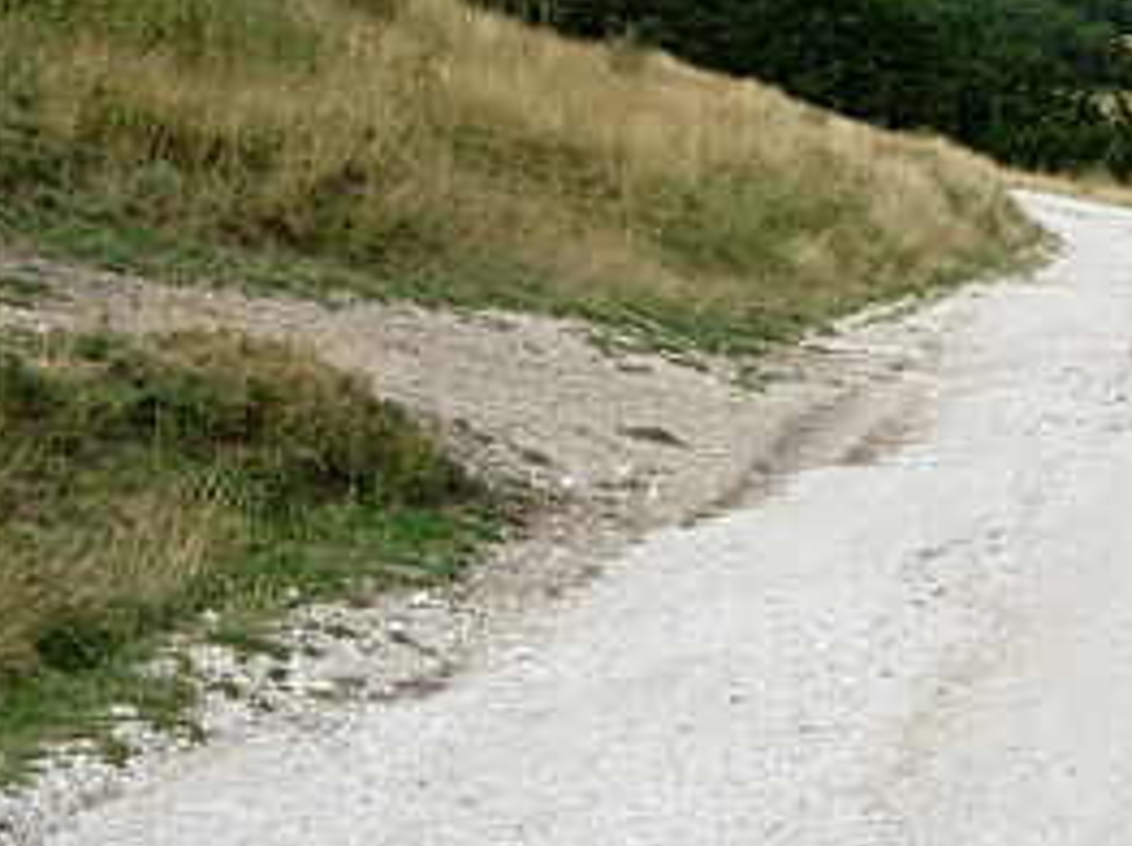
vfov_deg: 15.5
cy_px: -47
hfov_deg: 21.0
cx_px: 799
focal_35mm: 93
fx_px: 3038
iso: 64
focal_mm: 7.8
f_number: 4.8
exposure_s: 1/645
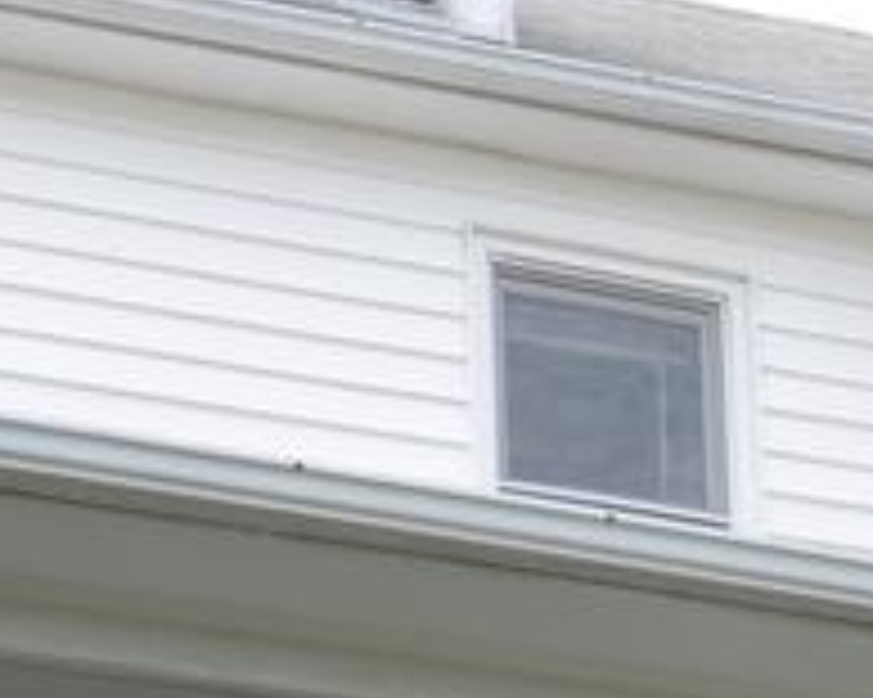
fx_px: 4855
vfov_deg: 7.8
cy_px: 1430
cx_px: 702
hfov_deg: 10.2
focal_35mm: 188
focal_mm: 18
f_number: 6.3
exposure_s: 1/160
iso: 100
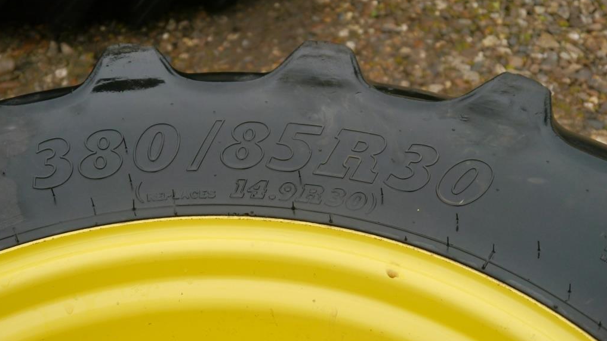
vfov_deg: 17.7
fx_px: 1094
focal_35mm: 68
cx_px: 303
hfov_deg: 31.0
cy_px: 155
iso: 640
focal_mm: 31
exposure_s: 1/60
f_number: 5
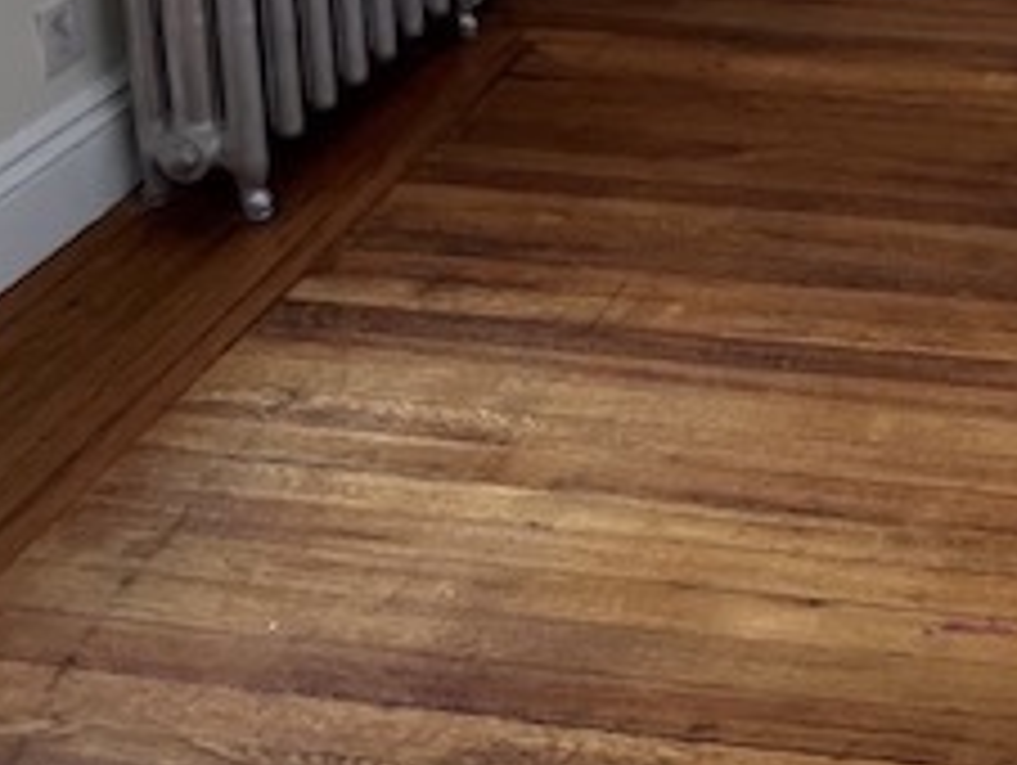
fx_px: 1353
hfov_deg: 34.5
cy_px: -414
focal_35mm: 46
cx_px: 1166
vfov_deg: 24.1
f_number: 1.8
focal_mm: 1.57
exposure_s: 1/60
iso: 125
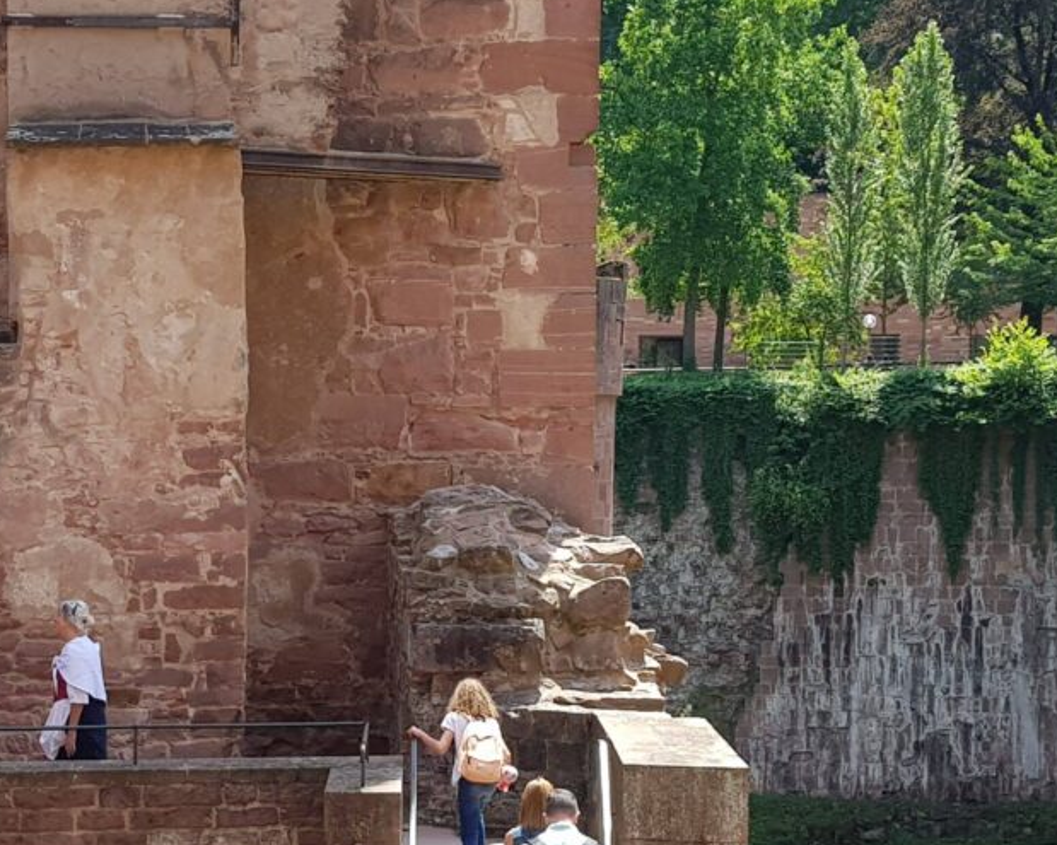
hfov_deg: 43.0
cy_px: 644
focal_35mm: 42
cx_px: 316
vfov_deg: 34.8
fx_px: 1314
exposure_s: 1/680
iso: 40
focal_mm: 4.2
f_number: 1.7
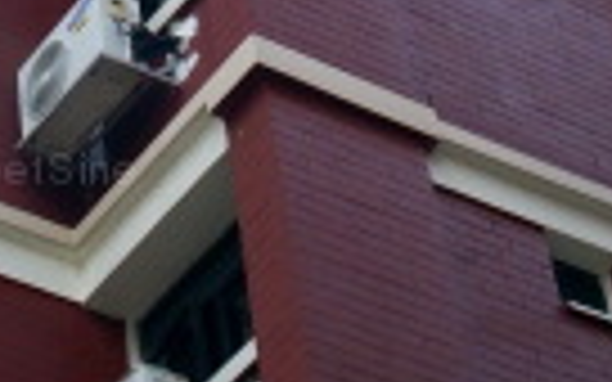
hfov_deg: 13.2
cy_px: -274
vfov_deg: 8.1
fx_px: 2635
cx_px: 212
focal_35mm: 158
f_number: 2.8
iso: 80
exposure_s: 1/200
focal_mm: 6.2
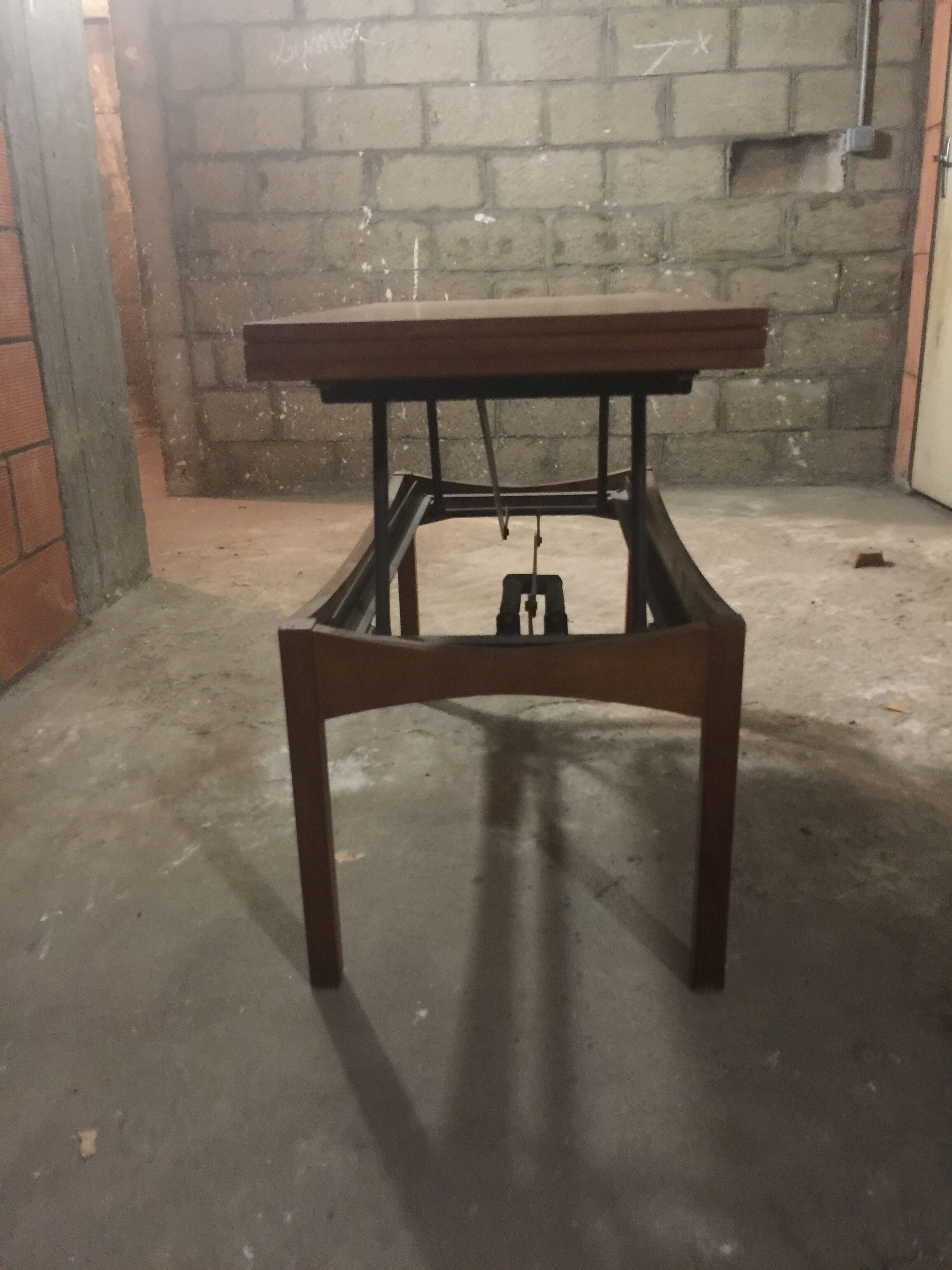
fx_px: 1063
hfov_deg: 48.2
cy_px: 635
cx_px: 476
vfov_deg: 61.7
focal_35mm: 29
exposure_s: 1/4
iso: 125
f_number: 2.2
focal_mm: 4.15
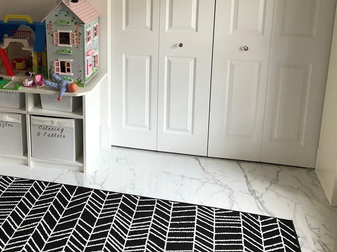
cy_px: 59
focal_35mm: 43
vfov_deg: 32.9
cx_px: 93
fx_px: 419
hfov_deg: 42.8
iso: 32
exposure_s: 1/30
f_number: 1.8
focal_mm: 4
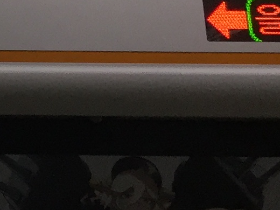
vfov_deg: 8.0
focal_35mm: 182
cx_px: -498
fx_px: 1472
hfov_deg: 9.2
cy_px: -121
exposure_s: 1/30
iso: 32
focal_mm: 4.15
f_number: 2.2
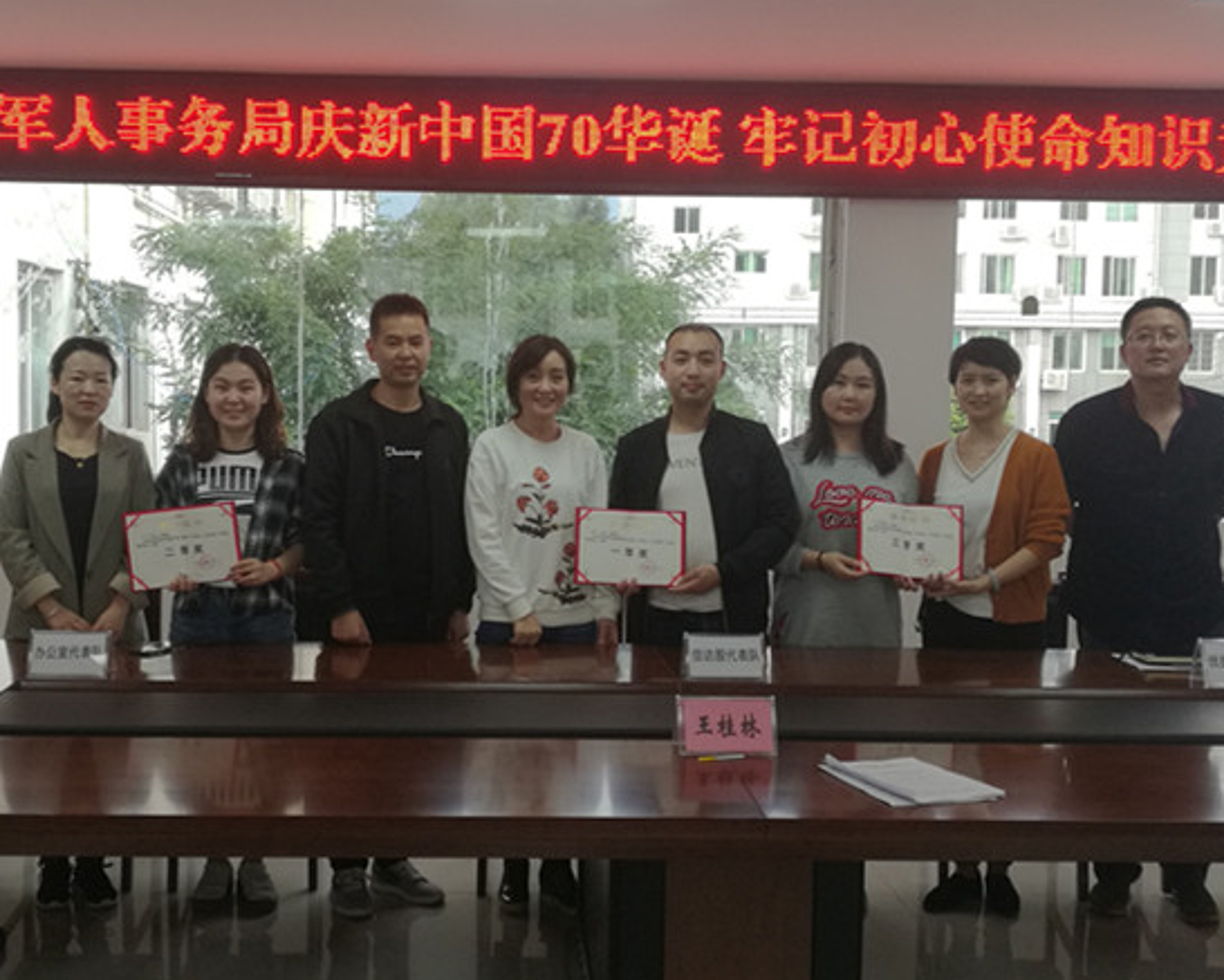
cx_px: 473
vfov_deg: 35.7
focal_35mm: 42
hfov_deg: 43.5
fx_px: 1522
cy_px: 518
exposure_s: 1/50
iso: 50
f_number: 2
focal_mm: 4.04
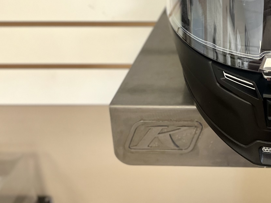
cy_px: -32
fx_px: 493
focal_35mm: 63
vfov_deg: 21.8
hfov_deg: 28.8
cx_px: 269
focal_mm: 5.1
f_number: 1.6
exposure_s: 1/120
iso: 125
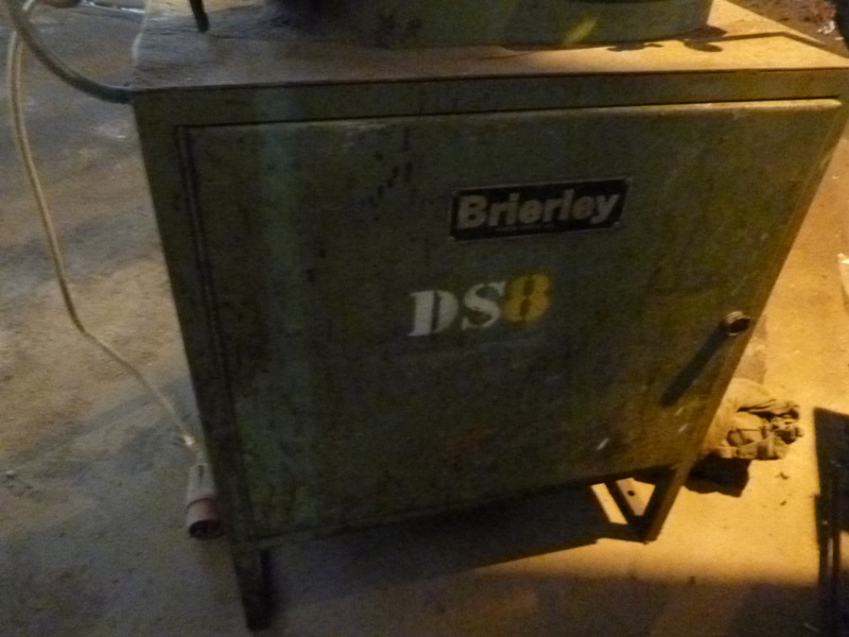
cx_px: 424
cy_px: 318
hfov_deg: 65.3
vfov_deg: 51.4
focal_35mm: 27
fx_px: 662
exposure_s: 1/15
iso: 1600
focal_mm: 4.4
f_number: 3.3
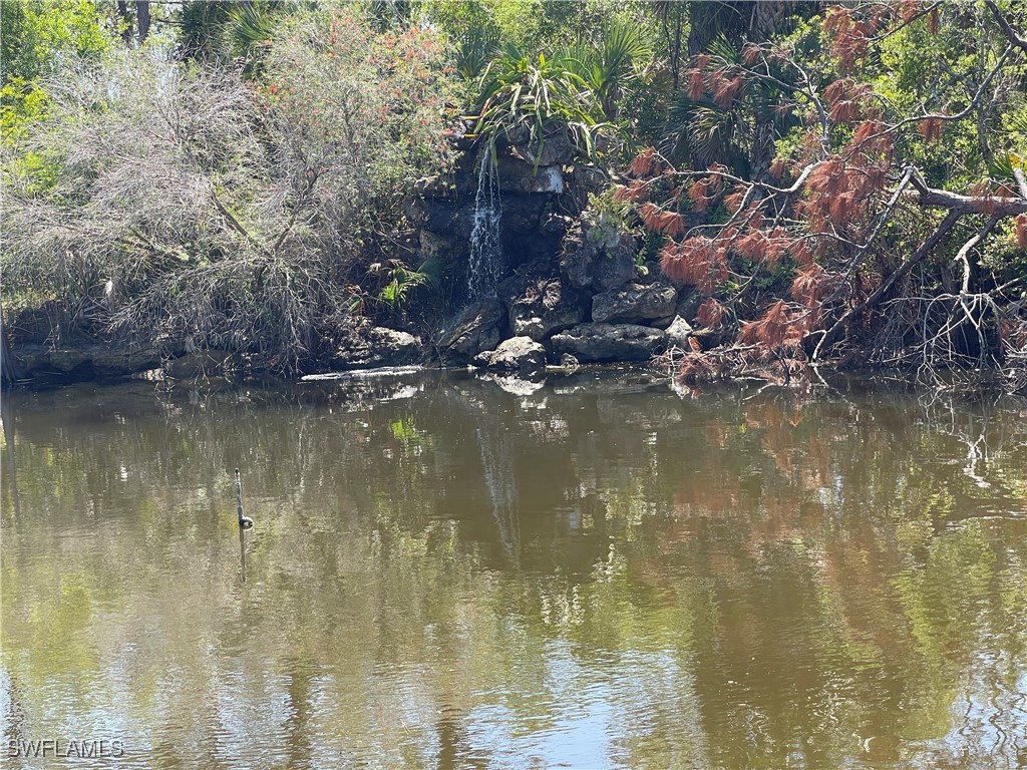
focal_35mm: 64
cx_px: 514
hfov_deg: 30.3
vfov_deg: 22.9
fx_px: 1899
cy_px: 385
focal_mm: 7.5
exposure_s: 1/274
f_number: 2.2
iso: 20
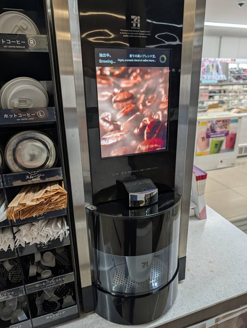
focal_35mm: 24
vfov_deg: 71.5
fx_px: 228
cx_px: 124
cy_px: 164
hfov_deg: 56.9
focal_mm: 6.9
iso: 218
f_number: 1.68
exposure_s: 1/250
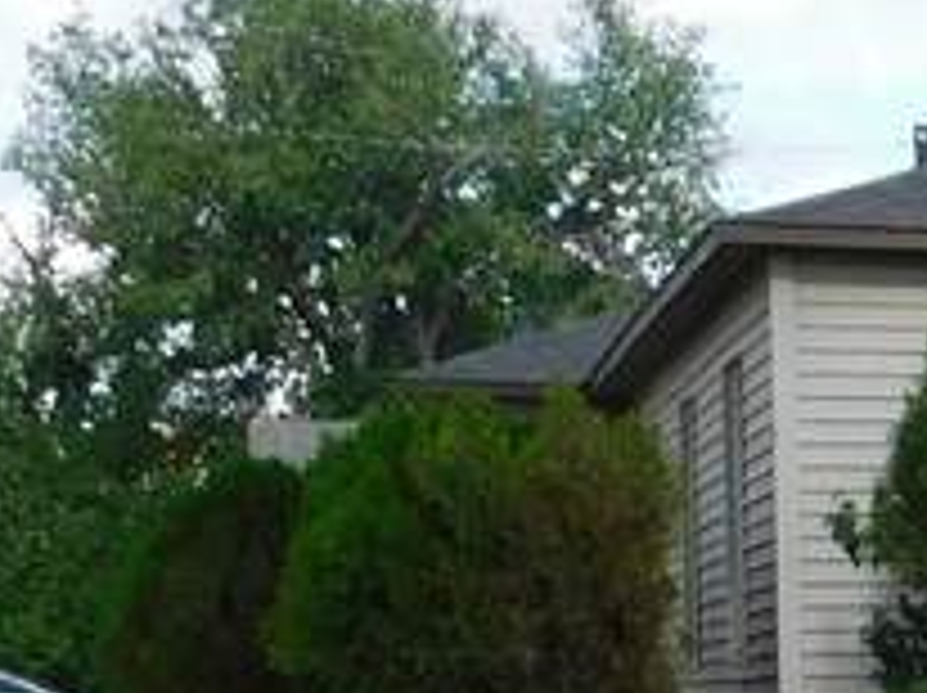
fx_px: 3825
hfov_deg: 12.3
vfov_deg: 10.1
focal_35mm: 143
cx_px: 1822
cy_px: 963
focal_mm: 4
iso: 125
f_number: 3
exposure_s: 1/640
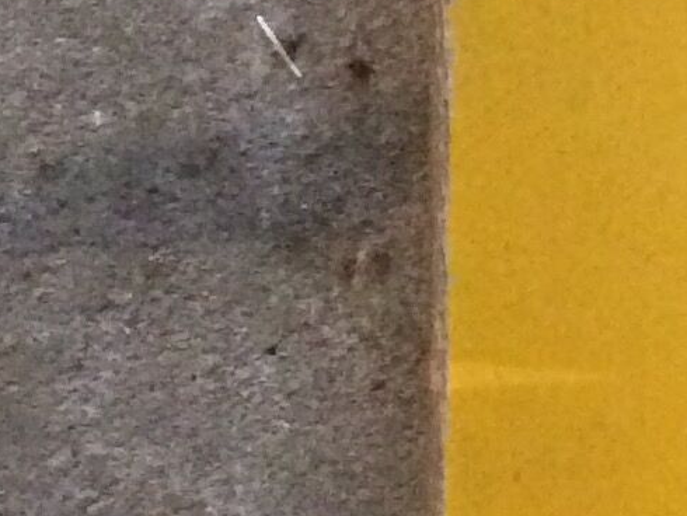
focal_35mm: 193
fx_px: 3832
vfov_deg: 7.7
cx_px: 1696
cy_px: 327
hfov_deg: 9.1
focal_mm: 4.15
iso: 400
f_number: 2.2
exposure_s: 1/17
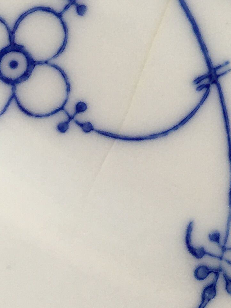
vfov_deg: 14.5
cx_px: 331
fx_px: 1085
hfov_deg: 11.7
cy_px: -214
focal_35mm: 122
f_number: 2.2
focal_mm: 4.15
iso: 25
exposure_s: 1/245
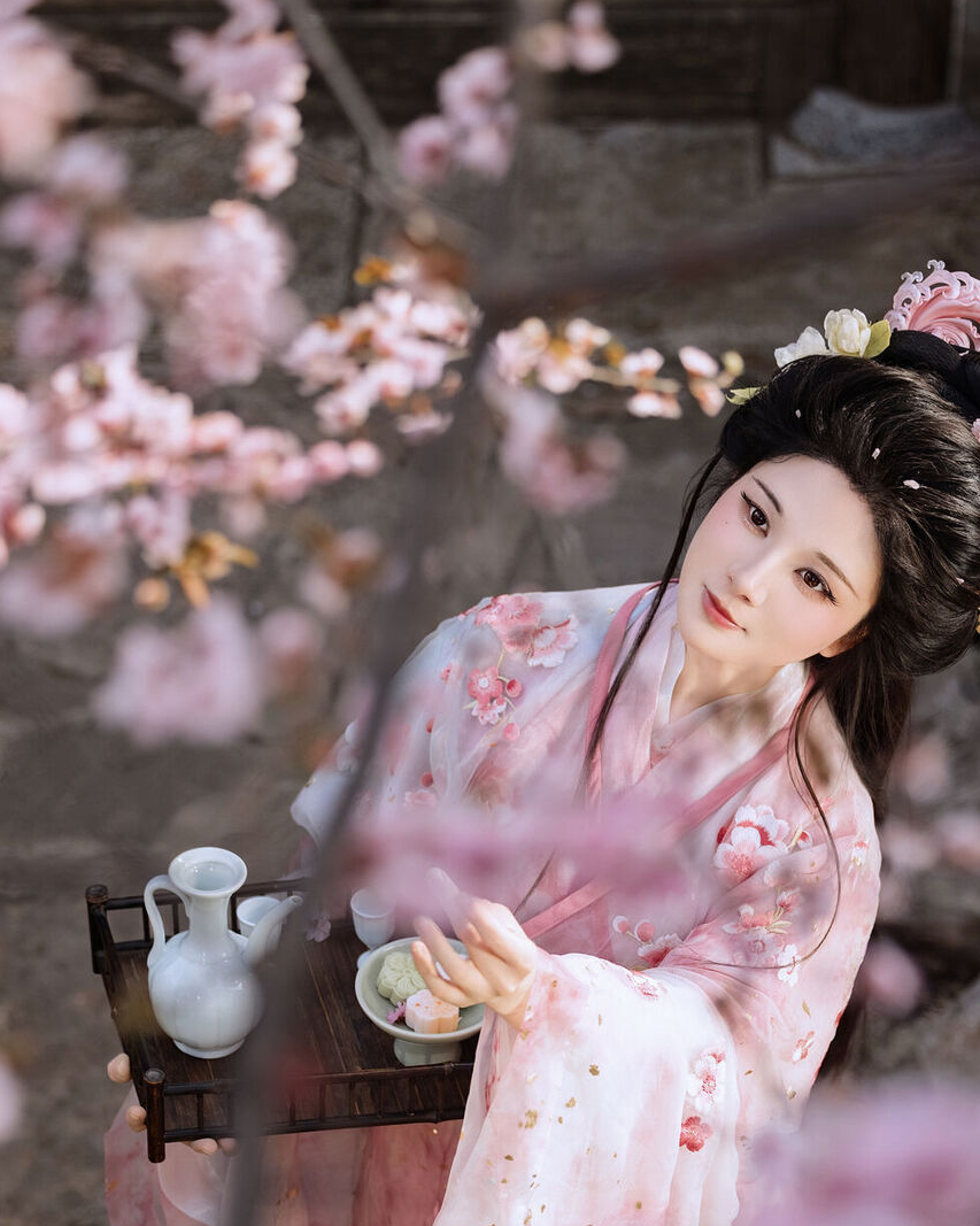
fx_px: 3518
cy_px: 845
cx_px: 586
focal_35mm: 97
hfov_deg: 15.8
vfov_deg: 19.7
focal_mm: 70
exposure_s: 1/400
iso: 100
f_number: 2.8
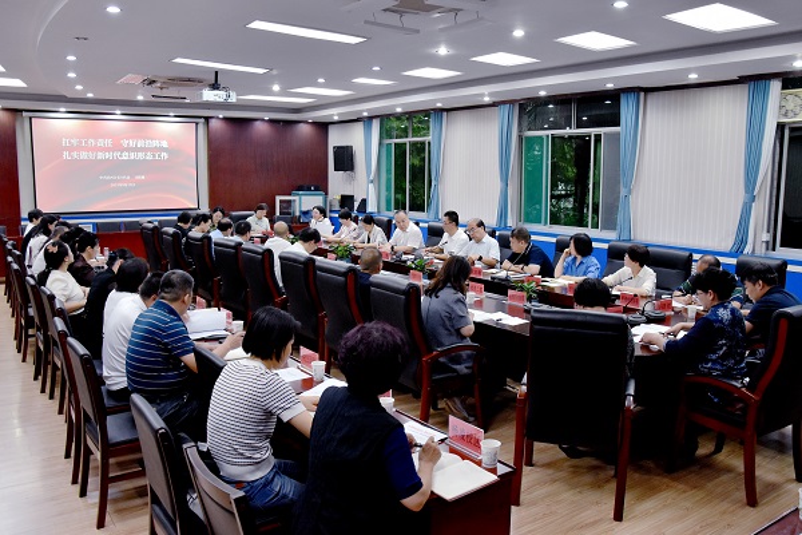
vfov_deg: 47.9
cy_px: 268
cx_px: 401
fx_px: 601
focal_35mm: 27
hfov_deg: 67.4
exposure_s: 1/160
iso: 1600
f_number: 3.5
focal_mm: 18
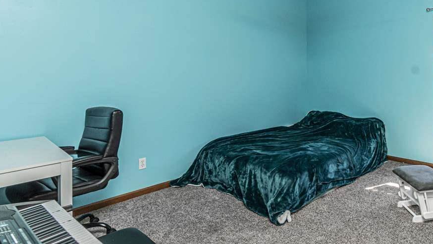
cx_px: 313
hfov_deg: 74.3
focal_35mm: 23
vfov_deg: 48.8
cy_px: 83
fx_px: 264
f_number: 10
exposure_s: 1/60
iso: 1000
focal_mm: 10
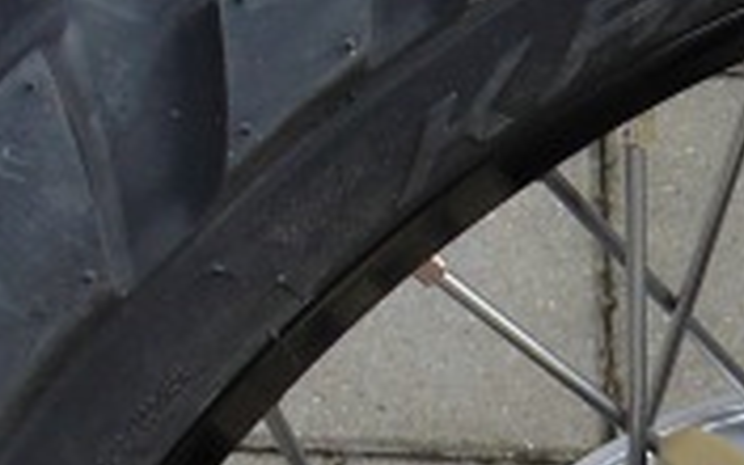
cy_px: 638
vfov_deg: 6.4
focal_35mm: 203
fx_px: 4116
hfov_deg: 10.3
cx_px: 702
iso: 50
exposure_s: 1/100
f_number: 2.7
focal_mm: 5.8
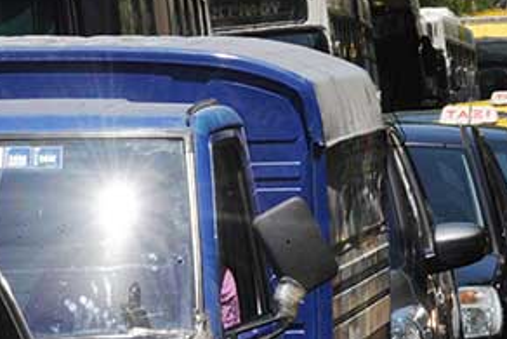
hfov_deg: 4.0
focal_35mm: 514
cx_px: 509
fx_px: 7242
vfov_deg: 2.7
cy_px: 169
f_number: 32
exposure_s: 1/160
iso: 640
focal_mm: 250
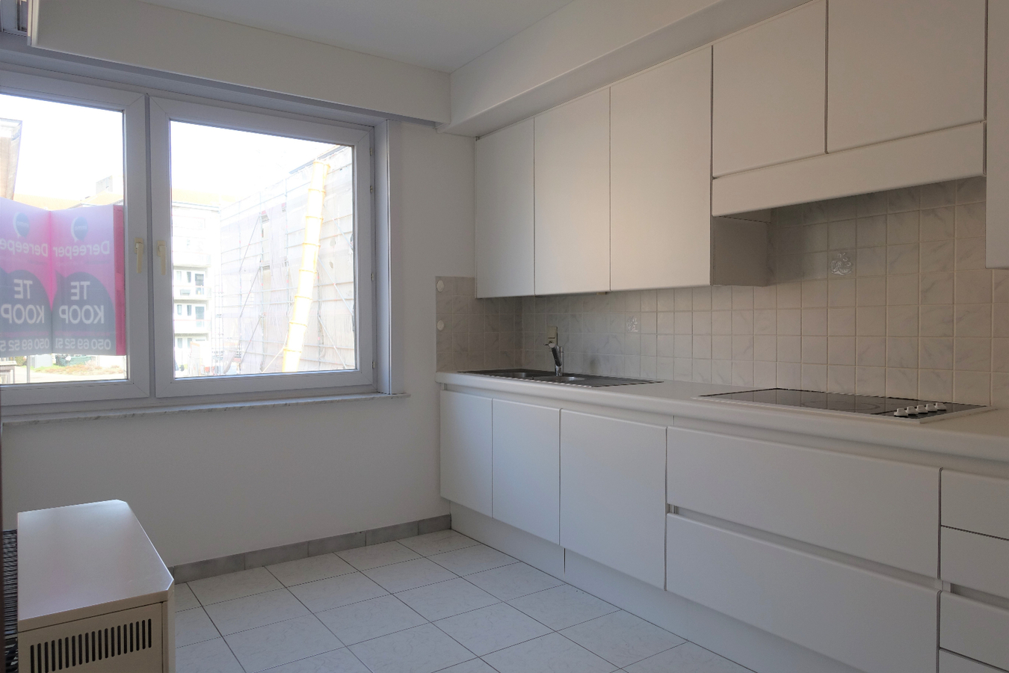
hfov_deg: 73.7
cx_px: 504
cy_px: 336
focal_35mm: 24
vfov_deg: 53.1
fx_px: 673
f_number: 4
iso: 125
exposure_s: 1/125
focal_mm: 8.8
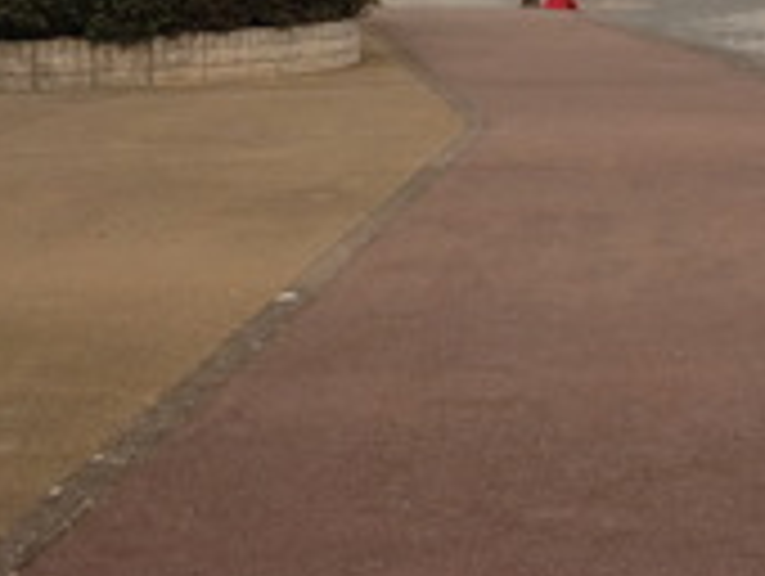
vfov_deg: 10.5
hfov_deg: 14.0
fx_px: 3054
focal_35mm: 138
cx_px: 778
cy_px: -245
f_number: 3.4
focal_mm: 8.46
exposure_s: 1/800
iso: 50
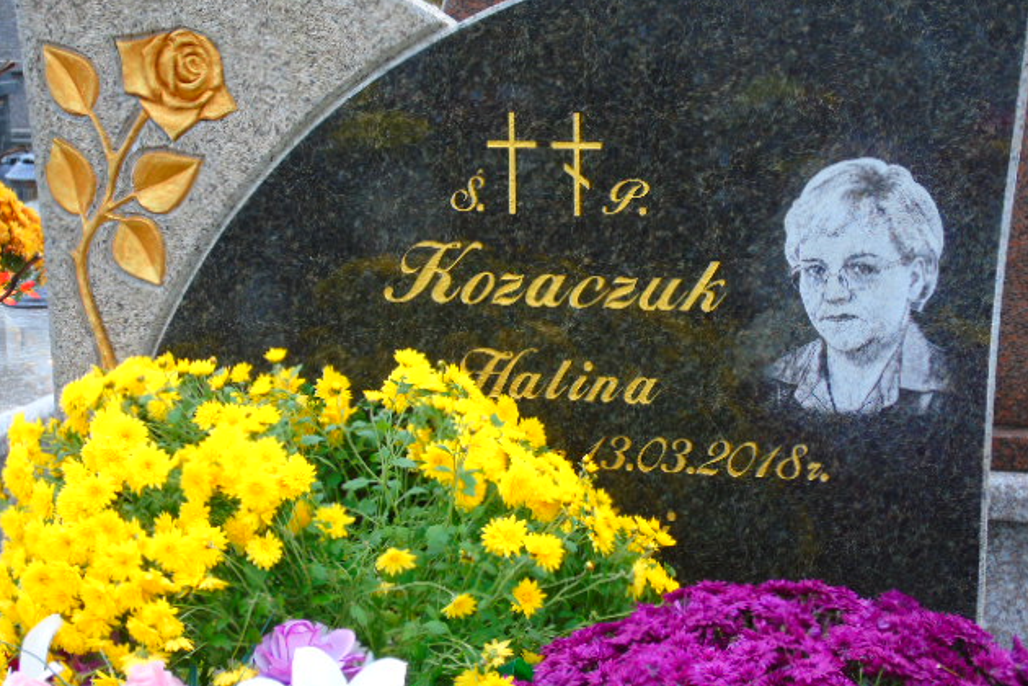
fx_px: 2141
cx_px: 521
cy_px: 332
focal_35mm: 75
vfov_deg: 18.2
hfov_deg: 27.0
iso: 100
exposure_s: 1/30
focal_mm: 13
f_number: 4.7
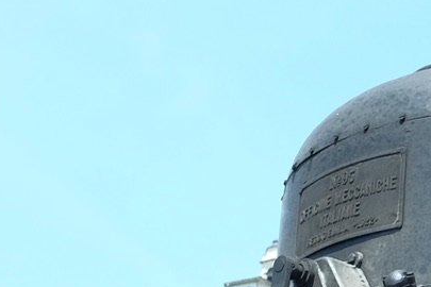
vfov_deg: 6.7
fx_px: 2382
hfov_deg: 9.9
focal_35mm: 199
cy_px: 538
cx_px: 704
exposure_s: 1/500
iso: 640
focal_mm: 23
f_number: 7.1
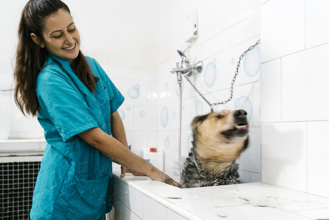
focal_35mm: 35
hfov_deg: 54.4
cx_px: 164
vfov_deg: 37.9
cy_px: 110
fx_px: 320
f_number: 3.5
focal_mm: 35
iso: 1600
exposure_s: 1/200
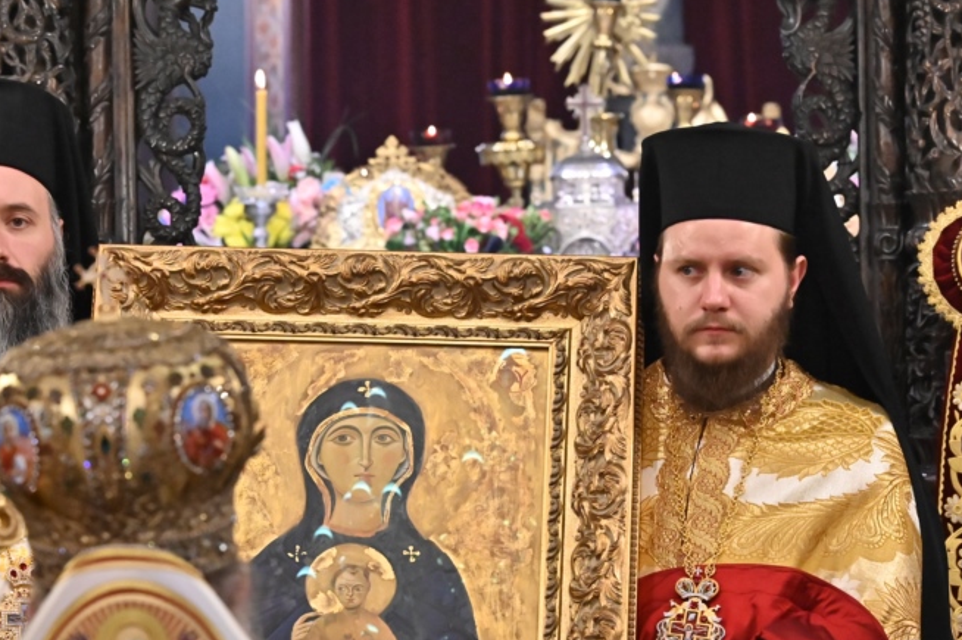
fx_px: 5020
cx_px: 360
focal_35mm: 188
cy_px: 494
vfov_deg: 7.3
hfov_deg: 10.9
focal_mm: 120
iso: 5600
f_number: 6.3
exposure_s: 1/400
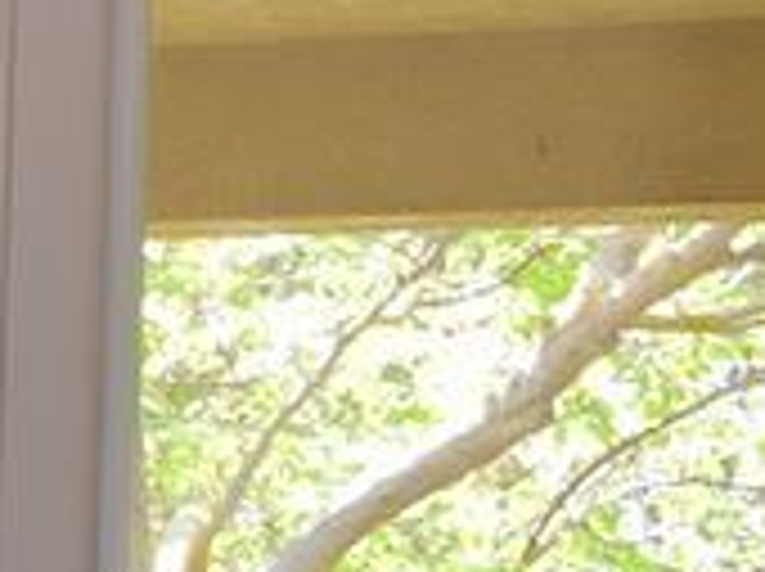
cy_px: 1083
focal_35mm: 239
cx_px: -1917
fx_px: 5274
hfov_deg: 7.0
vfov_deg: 6.1
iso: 800
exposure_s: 1/125
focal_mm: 22
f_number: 5.6
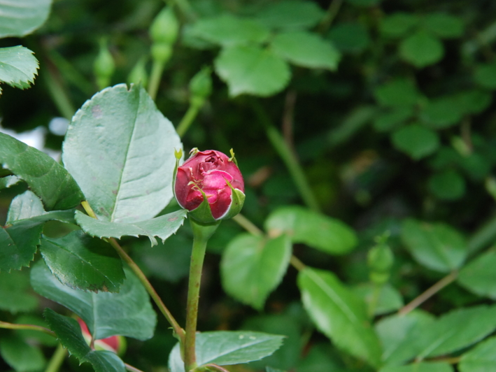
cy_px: 187
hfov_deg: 7.8
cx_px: 227
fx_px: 3619
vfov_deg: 5.9
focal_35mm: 253
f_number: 11
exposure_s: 1/200
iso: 800
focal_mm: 155
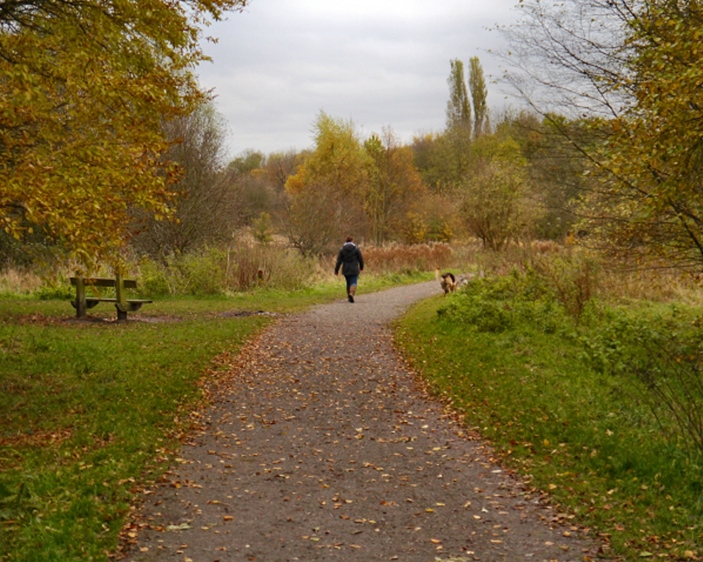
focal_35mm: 69
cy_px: 282
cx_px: 363
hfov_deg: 27.5
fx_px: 1435
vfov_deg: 22.2
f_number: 5.2
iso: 400
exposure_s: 1/80
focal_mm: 33
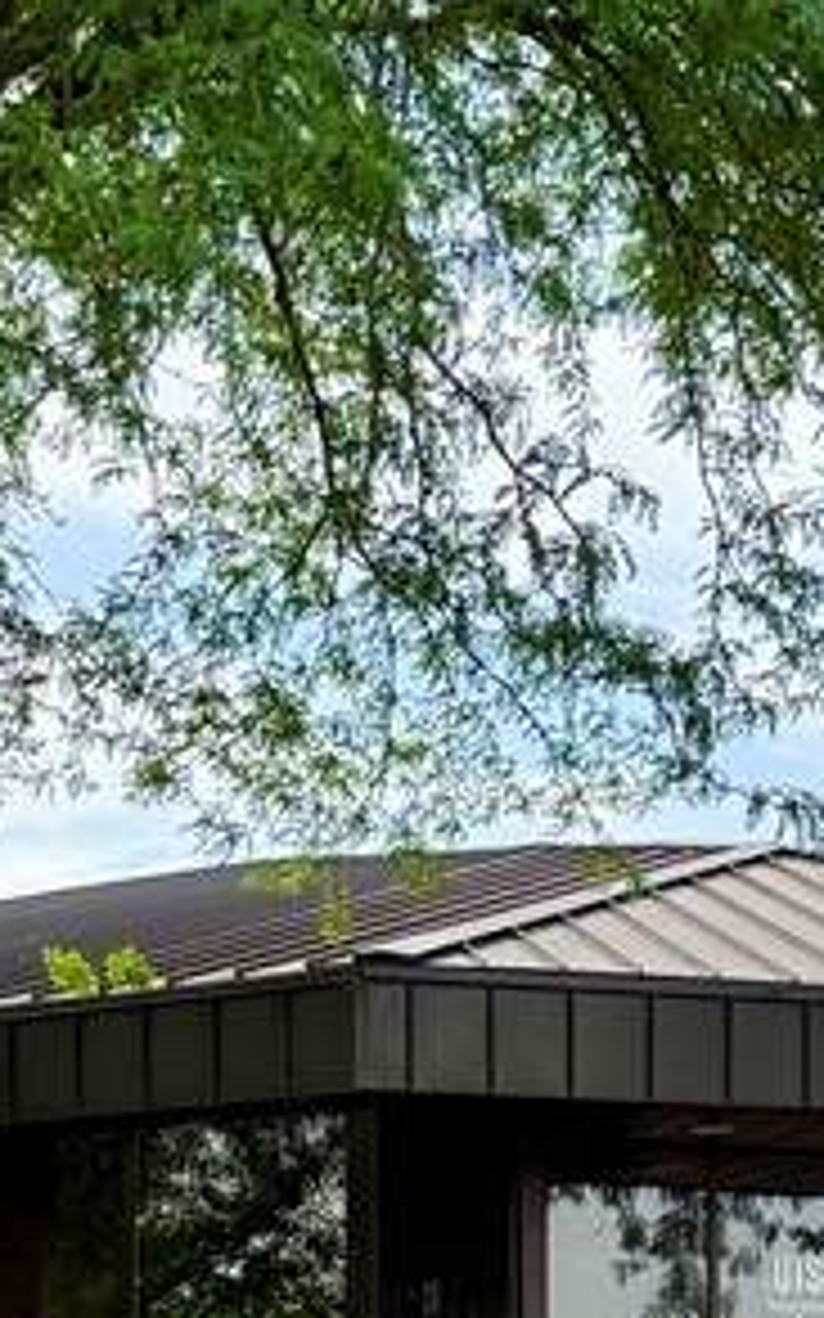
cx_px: 266
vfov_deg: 22.6
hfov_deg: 14.6
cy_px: 1242
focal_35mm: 89
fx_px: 3199
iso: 100
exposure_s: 1/1493
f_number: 1.78
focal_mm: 6.76
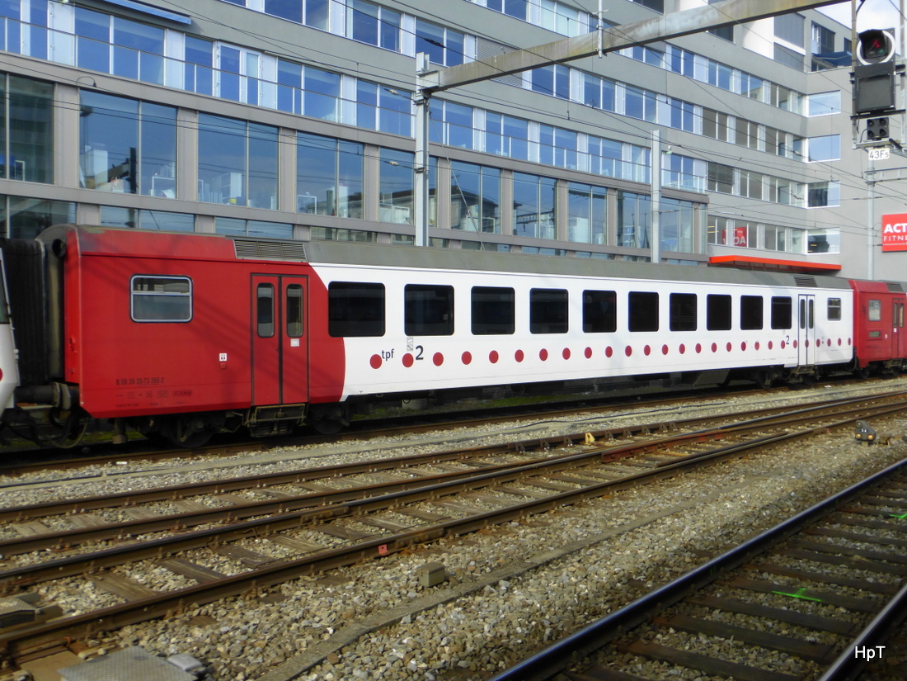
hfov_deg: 58.4
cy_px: 340
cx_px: 454
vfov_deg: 45.4
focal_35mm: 31
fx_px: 812
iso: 100
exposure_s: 1/500
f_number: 4
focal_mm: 5.4
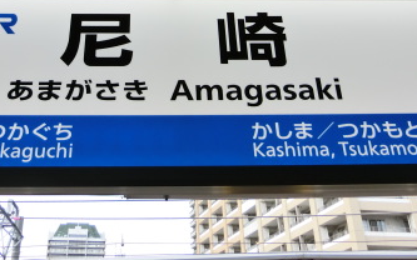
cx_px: 174
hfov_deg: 39.5
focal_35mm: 51
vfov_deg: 23.9
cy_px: -15
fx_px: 579
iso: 125
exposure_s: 1/125
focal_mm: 4.5
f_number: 3.5
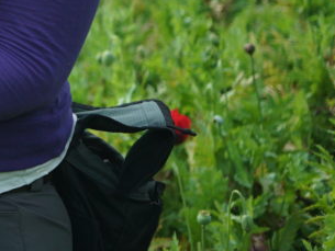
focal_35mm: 129
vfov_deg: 11.1
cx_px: -306
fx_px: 1249
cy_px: -128
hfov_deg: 13.4
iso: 250
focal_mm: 35
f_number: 2.8
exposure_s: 1/1600
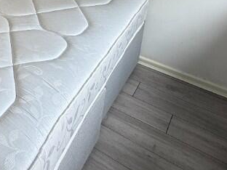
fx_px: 302
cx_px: -44
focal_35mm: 46
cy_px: -45
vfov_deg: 27.0
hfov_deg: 33.6
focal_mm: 2.22
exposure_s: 1/121
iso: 100
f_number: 2.2
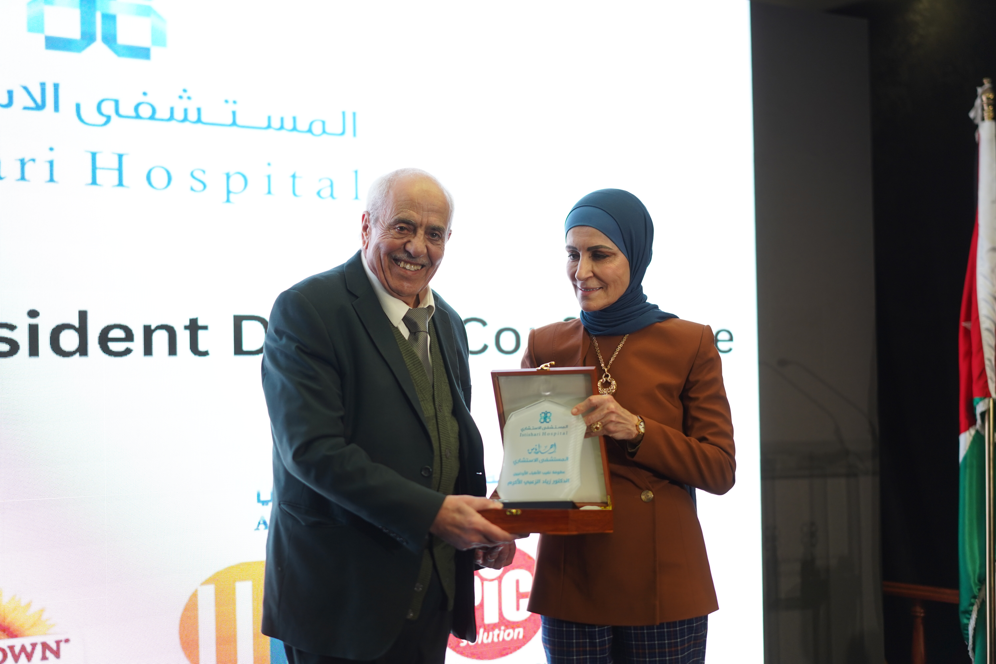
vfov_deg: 24.6
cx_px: 498
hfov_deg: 36.2
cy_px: 332
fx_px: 1522
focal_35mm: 55
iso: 400
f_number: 1.8
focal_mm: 55
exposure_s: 1/320
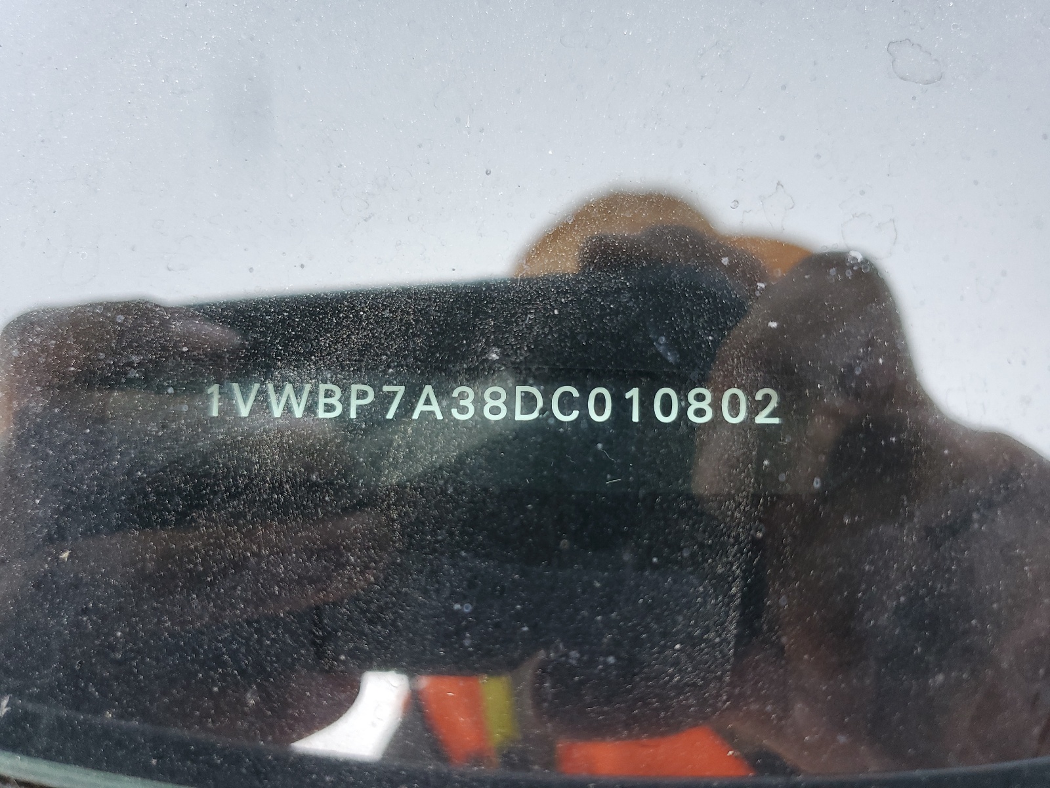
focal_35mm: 26
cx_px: 525
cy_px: 394
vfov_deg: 53.1
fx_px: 789
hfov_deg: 67.3
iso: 85
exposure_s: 1/120
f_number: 1.5
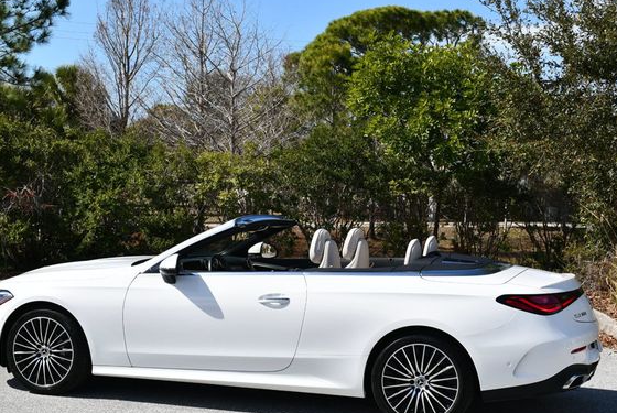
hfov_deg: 31.4
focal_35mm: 64
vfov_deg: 21.3
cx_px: 299
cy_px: 221
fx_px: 1098
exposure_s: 1/320
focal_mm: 28
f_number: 9
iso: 100
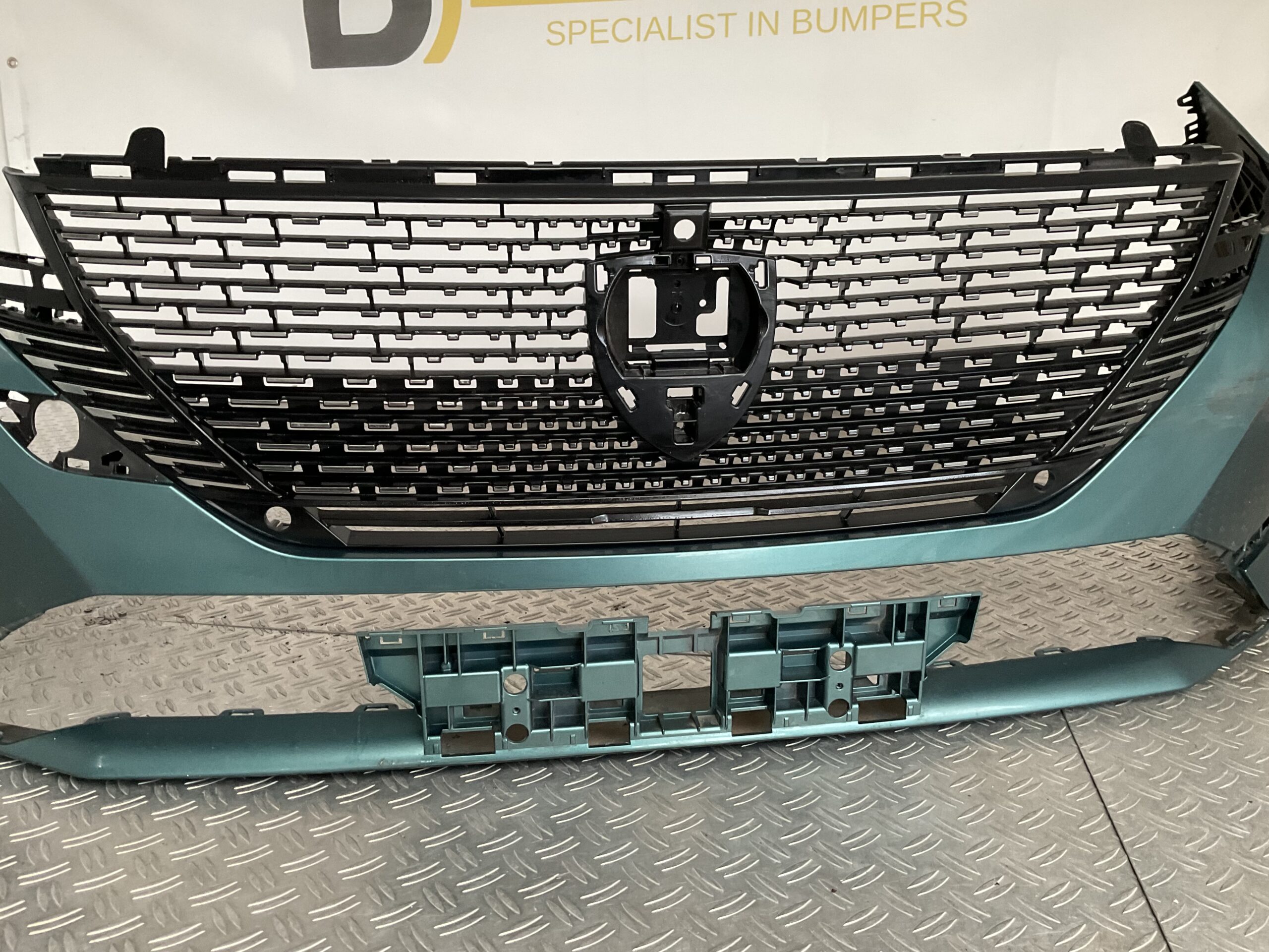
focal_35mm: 29
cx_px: 634
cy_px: 476
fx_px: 1063
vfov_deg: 48.2
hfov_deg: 61.7
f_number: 1.8
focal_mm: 3
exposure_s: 1/60
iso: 100
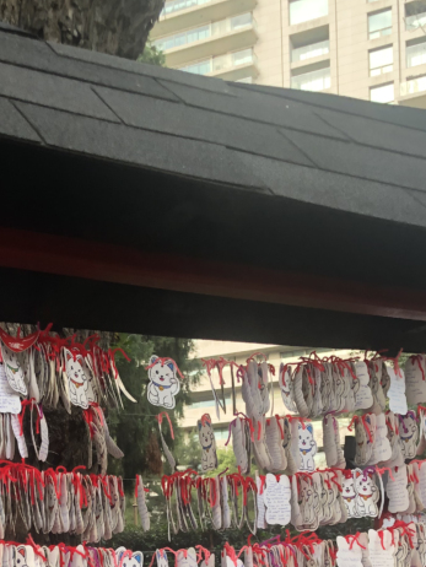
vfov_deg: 29.1
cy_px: 569
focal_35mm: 62
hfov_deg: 23.4
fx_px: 1016
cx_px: 91
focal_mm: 3.99
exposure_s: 1/120
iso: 25
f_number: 1.8
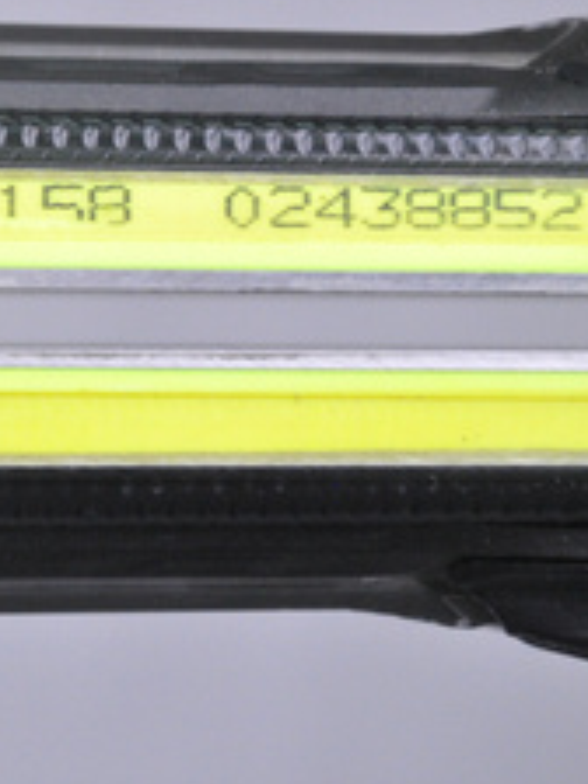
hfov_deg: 4.9
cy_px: 299
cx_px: -94
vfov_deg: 6.5
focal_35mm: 304
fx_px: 6884
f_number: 8
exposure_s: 1/125
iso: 3200
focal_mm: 105
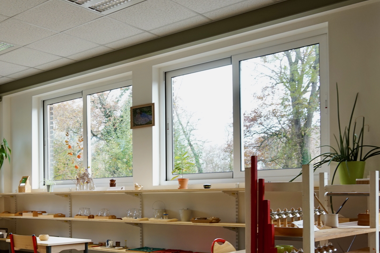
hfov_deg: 42.6
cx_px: 80
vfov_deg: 29.9
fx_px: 464
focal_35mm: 44
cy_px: 197
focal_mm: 21
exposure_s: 1/15
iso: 200
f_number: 8
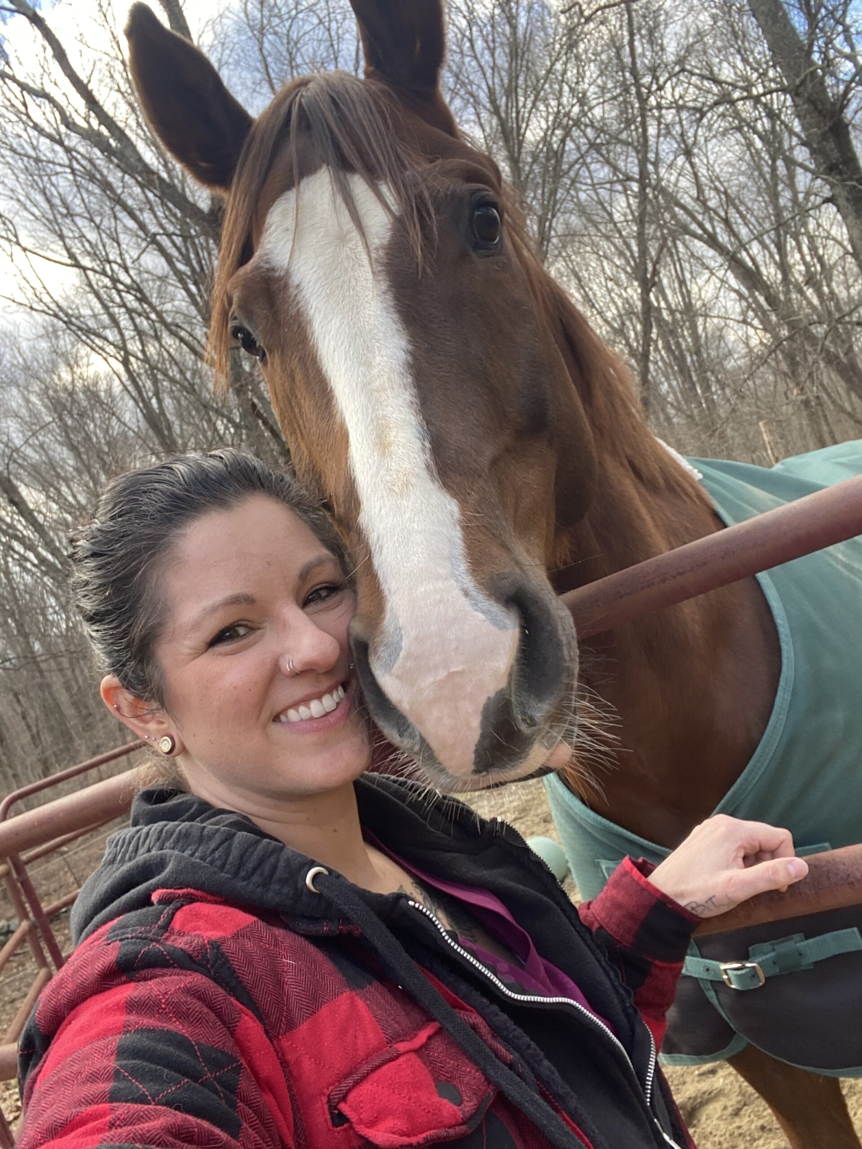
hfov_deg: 46.8
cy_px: 574
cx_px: 431
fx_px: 996
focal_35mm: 30
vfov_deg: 60.0
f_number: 2.2
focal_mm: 2.71
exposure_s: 1/122
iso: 32
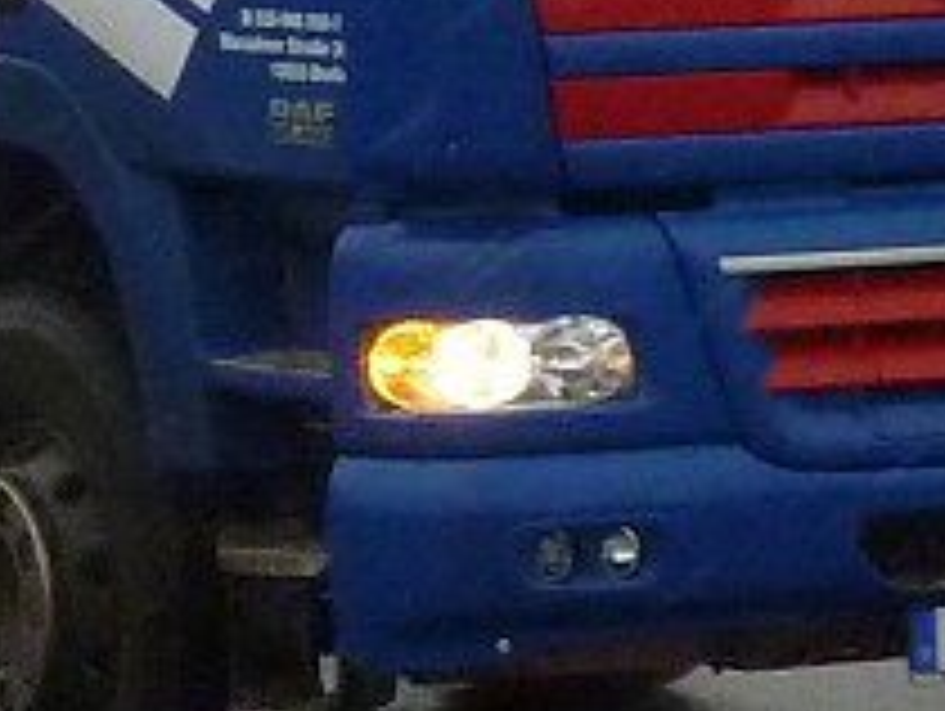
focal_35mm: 160
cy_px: -338
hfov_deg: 12.3
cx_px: 189
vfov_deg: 9.1
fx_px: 4373
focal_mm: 7.6
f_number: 4.1
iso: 400
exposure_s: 1/500
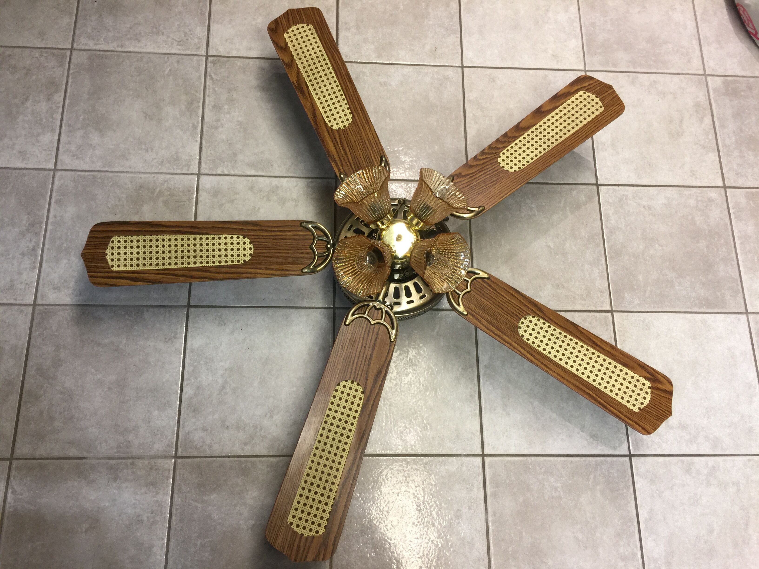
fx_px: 636
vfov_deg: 48.2
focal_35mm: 29
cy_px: 284
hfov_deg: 61.7
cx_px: 380
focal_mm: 4.15
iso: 40
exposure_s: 1/33
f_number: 2.2
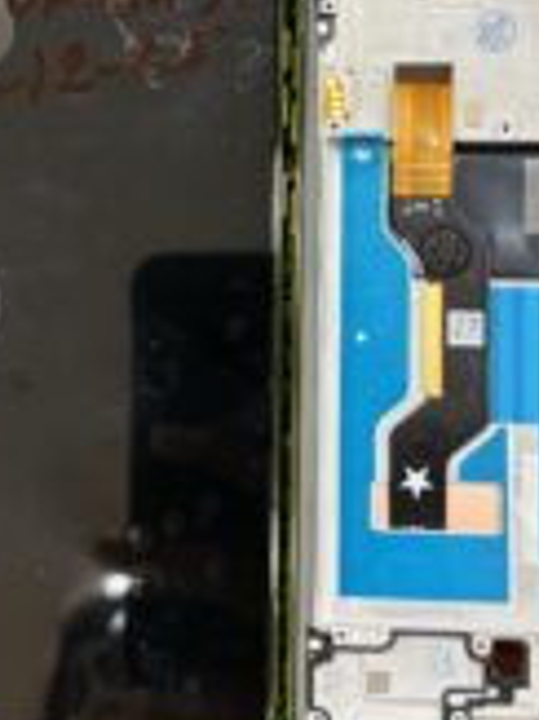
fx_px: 1227
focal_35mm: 59
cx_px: 247
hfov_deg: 24.8
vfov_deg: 32.4
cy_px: 234
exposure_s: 1/50
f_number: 1.78
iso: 160
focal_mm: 6.76
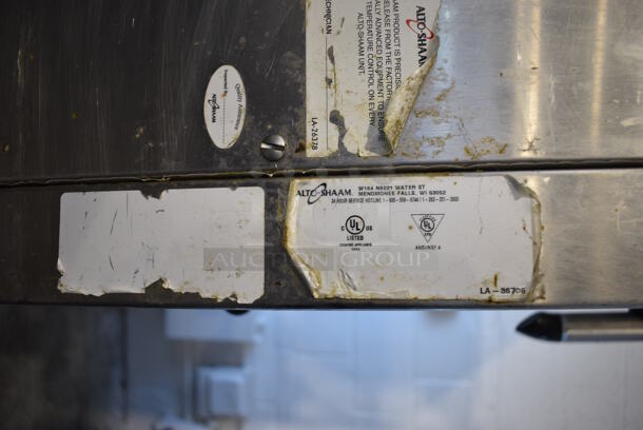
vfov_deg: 48.0
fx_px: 483
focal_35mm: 27
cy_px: 215
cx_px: 322
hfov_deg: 67.3
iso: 900
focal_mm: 18
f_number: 4
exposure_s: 1/60
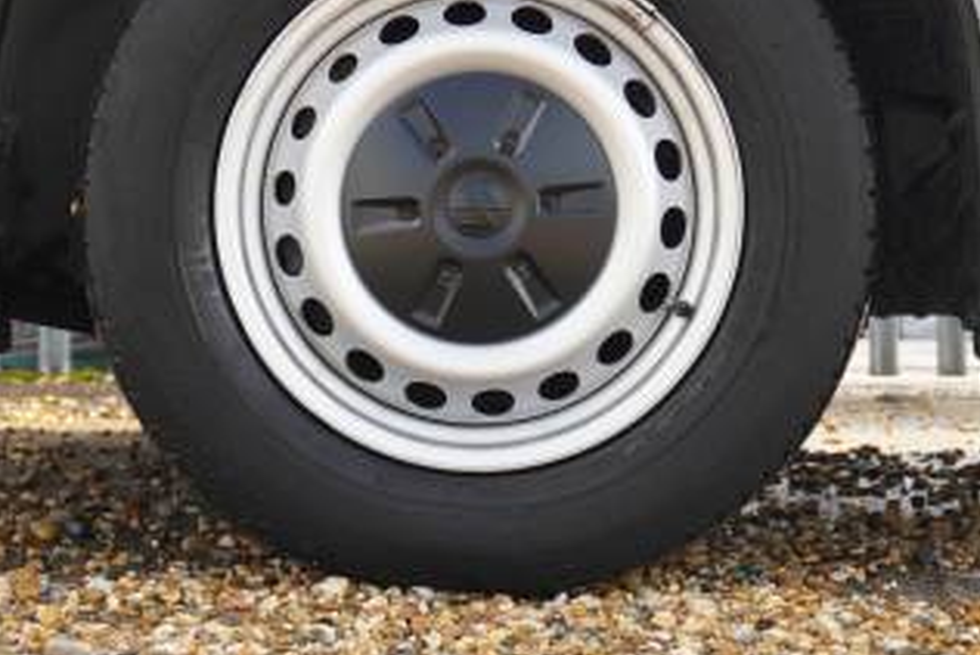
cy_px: 233
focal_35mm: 88
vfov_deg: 15.5
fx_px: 2397
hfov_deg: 23.1
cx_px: 437
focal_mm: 29
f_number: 4.5
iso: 400
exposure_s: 1/200
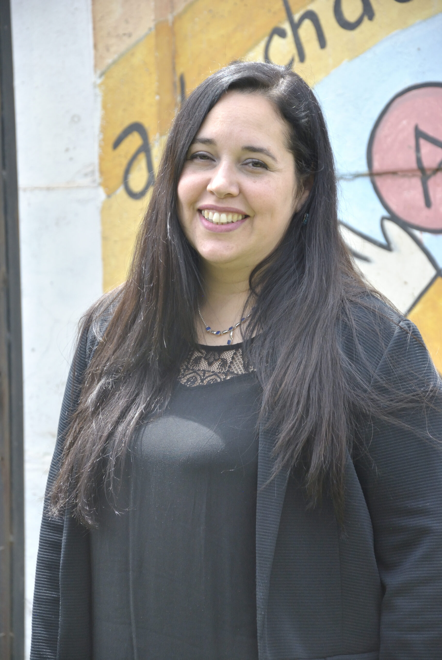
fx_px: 2892
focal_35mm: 158
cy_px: 330
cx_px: 221
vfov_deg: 13.0
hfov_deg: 8.7
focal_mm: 105
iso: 450
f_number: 5.6
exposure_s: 1/320
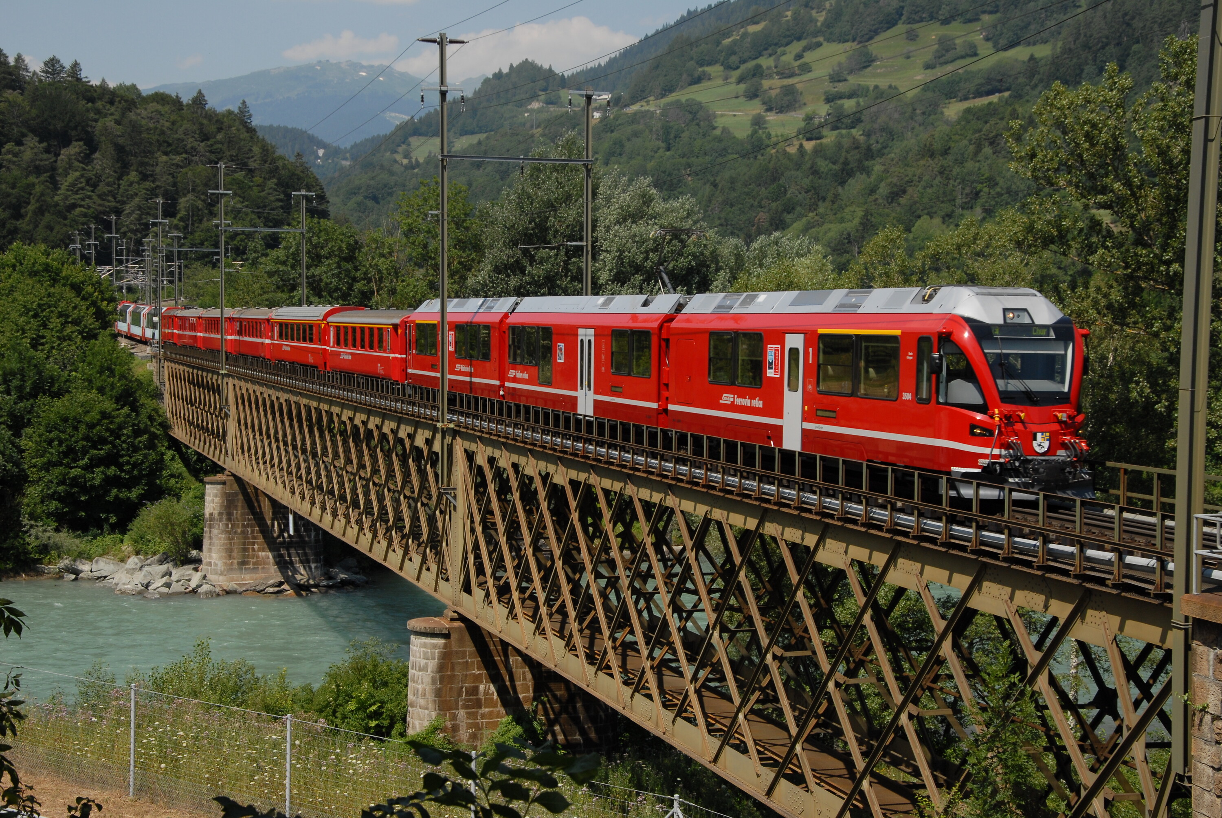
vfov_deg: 22.7
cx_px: 611
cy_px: 409
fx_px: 2039
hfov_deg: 33.4
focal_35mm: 60
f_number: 8
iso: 200
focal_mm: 40
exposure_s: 1/500
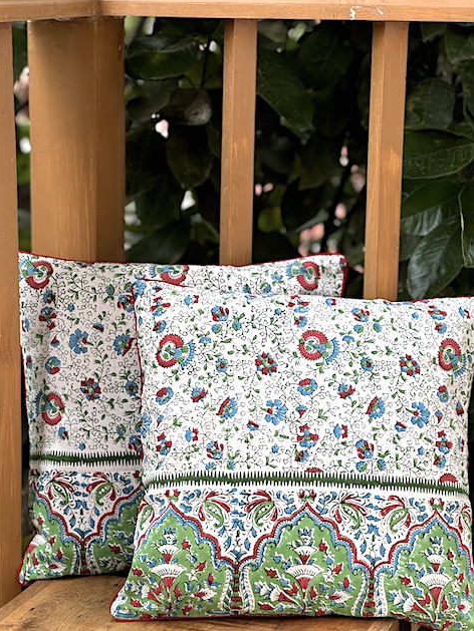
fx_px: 1588
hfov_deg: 17.0
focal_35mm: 87
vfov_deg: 22.5
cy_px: 355
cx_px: 249
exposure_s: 1/99
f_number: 2.8
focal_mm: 9
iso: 50
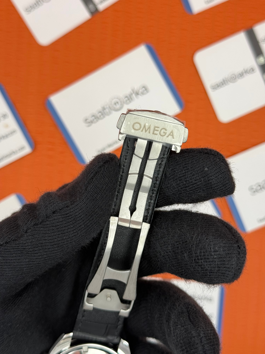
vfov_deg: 39.7
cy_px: 177
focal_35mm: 48
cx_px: 132
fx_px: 490
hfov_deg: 30.3
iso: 50
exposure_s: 1/133
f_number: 1.78
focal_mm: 6.76
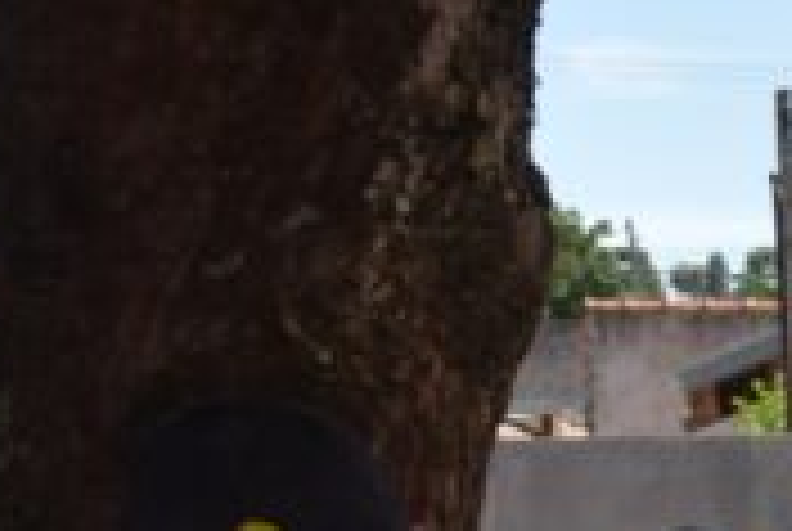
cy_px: 745
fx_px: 4231
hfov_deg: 9.0
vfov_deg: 7.1
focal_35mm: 192
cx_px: 2246
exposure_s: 1/200
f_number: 8
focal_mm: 22
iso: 100
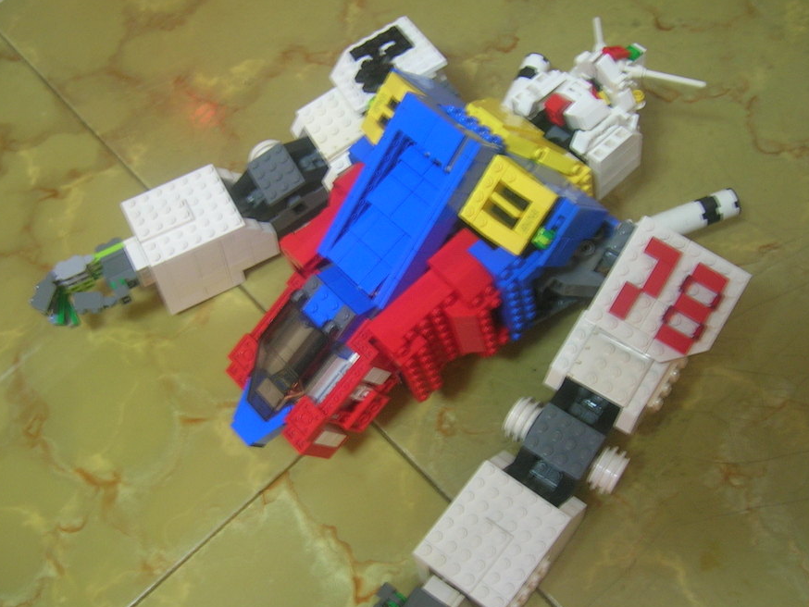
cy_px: 339
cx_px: 358
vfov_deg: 35.1
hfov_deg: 45.7
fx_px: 958
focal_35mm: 41
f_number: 2.8
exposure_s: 1/3.9
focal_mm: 5.4
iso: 66
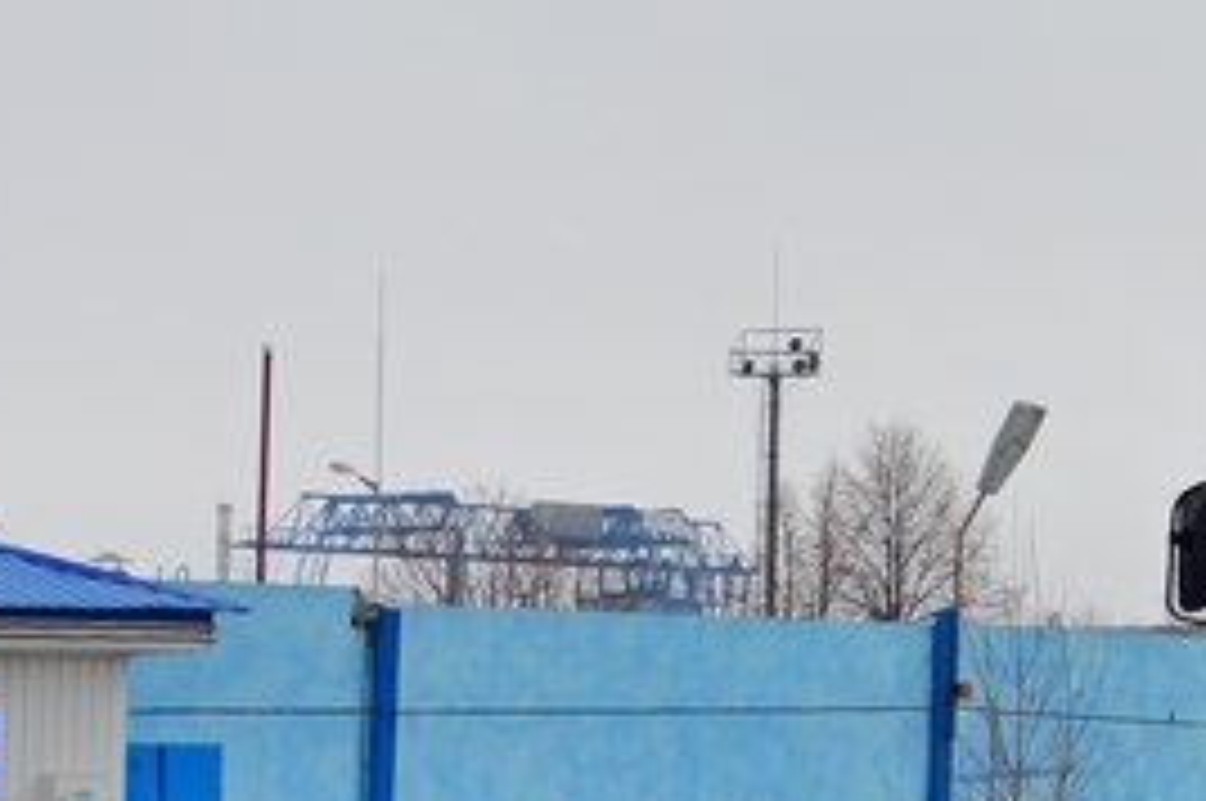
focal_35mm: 126
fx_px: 4216
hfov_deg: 14.9
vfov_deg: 10.8
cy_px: 164
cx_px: 1881
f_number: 5.6
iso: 125
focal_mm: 22
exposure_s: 1/125
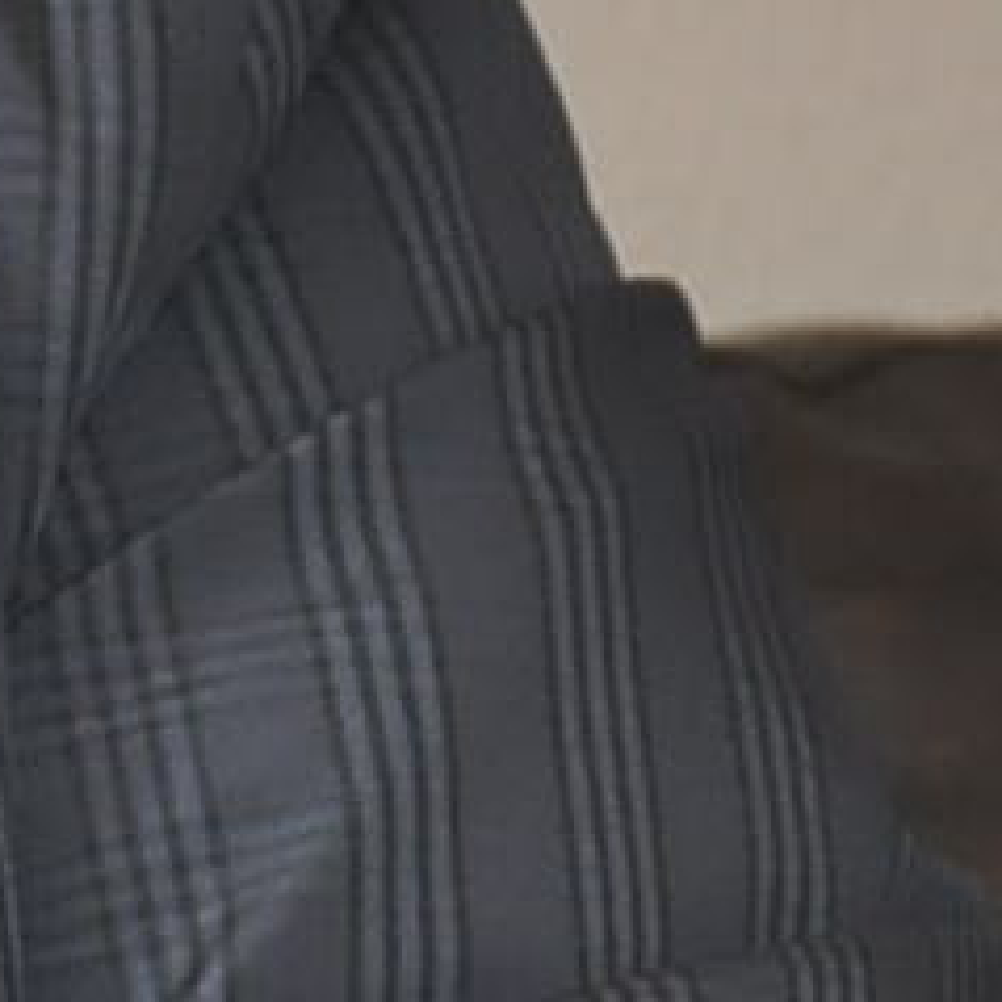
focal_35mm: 709
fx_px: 23219
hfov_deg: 2.4
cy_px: 465
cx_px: -2075
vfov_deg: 2.5
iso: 800
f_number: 5.3
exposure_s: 1/60
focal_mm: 62
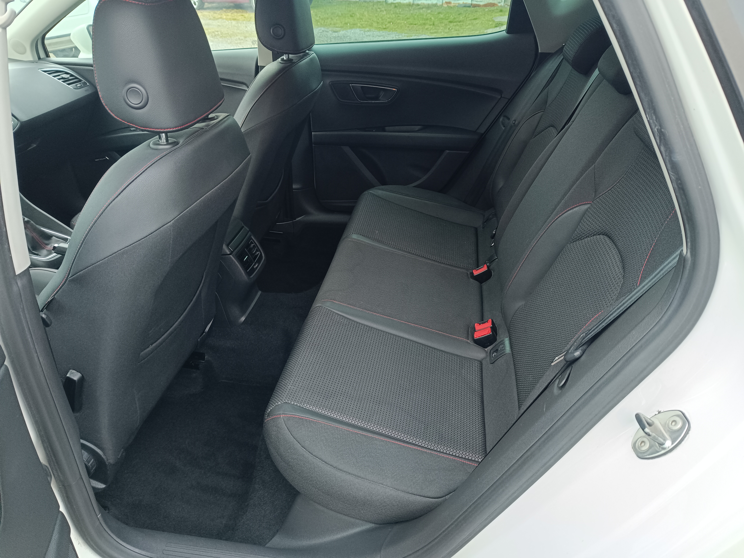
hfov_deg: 71.6
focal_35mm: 24
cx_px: 372
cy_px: 279
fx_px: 516
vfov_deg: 56.8
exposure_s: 1/50.1
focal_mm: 5.59
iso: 540
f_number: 1.88
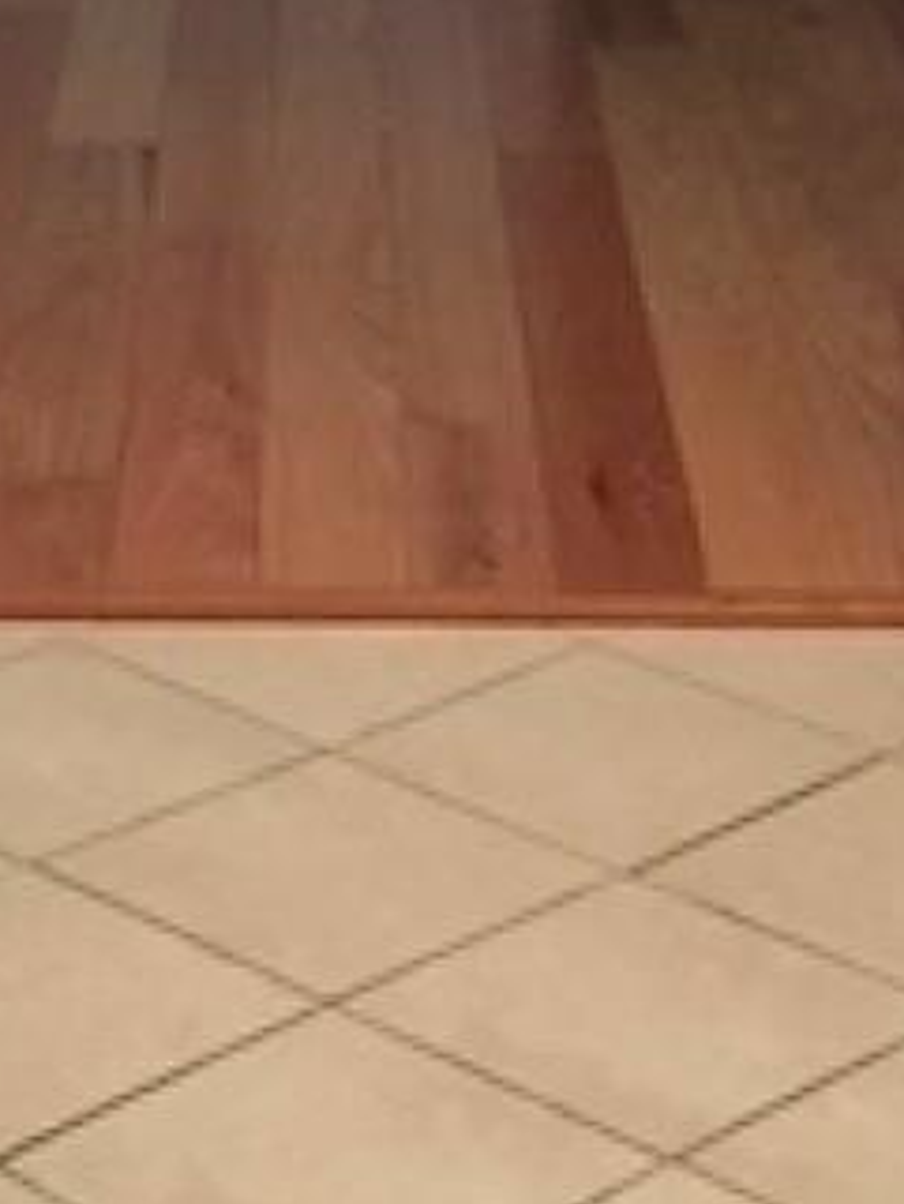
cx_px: 368
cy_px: -499
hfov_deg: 11.4
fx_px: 4524
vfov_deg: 14.3
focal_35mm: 130
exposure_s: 1/30
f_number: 2.2
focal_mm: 4.15
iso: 125
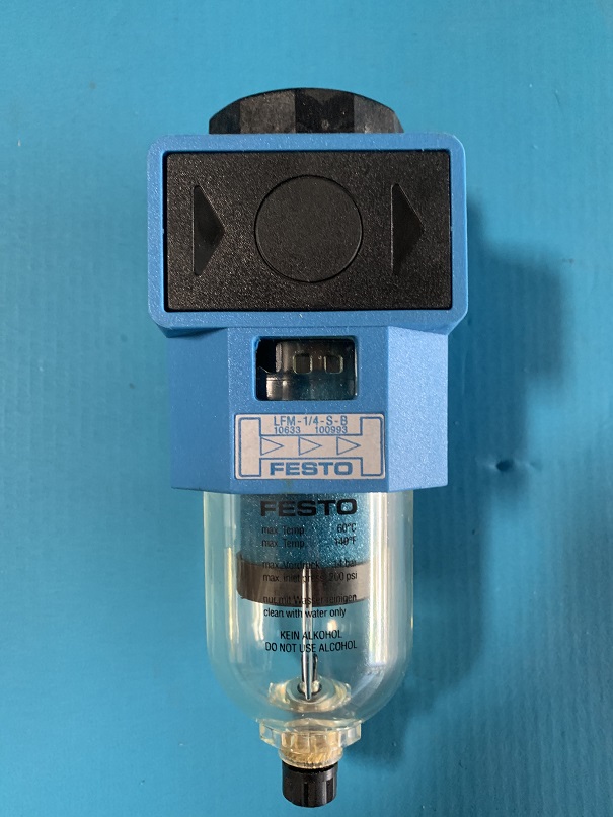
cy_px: 408
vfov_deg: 67.3
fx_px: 614
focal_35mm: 26
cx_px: 306
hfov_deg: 53.1
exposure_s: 1/60
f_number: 1.8
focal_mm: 4.25
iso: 320
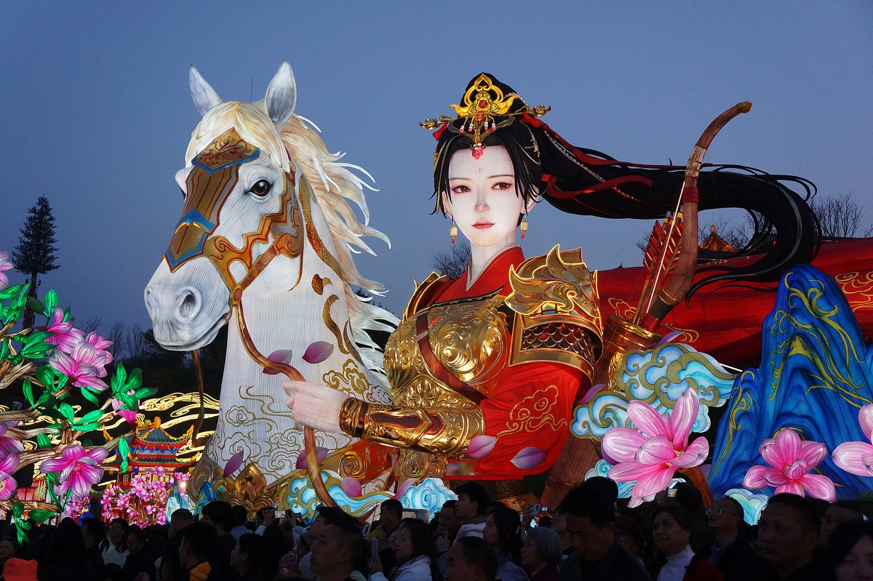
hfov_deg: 51.9
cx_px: 436
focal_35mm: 37
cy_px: 290
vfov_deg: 35.9
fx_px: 897
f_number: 4.5
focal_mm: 25
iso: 800
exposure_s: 1/80
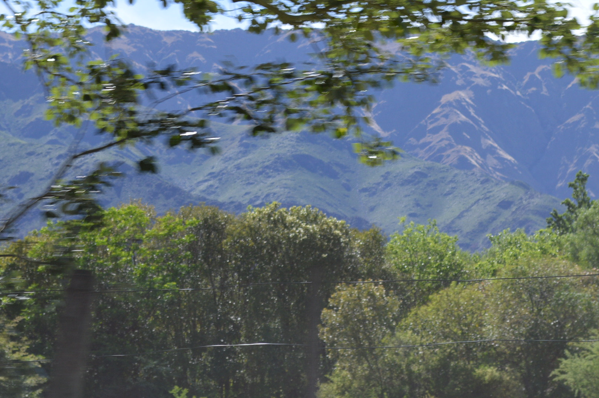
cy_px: 114
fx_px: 2526
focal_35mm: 152
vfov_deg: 9.0
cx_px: 301
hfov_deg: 13.5
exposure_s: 1/200
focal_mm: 55
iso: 100
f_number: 7.1
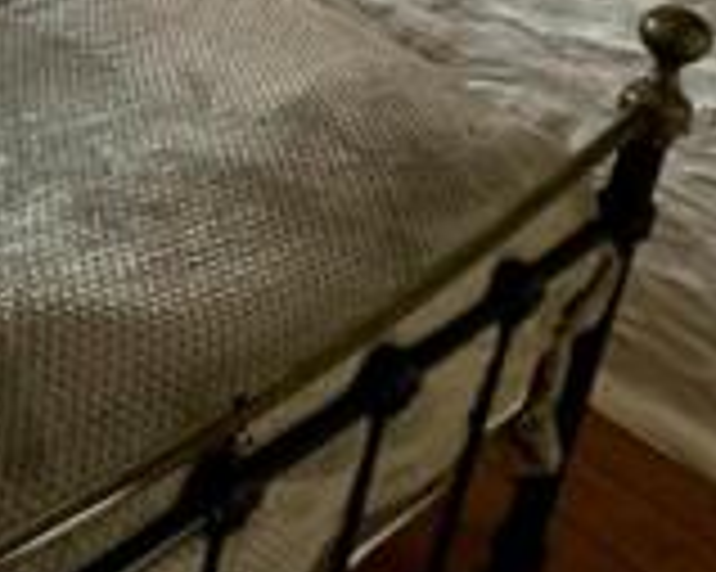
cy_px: -281
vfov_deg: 24.0
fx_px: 1059
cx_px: -308
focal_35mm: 50
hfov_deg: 27.8
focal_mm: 2.22
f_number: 2.2
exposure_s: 1/100
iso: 160
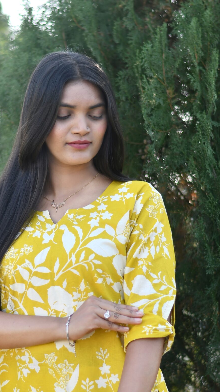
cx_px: 65
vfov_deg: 16.5
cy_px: 232
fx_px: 1348
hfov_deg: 9.3
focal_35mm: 130
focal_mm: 50
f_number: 1.8
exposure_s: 1/500
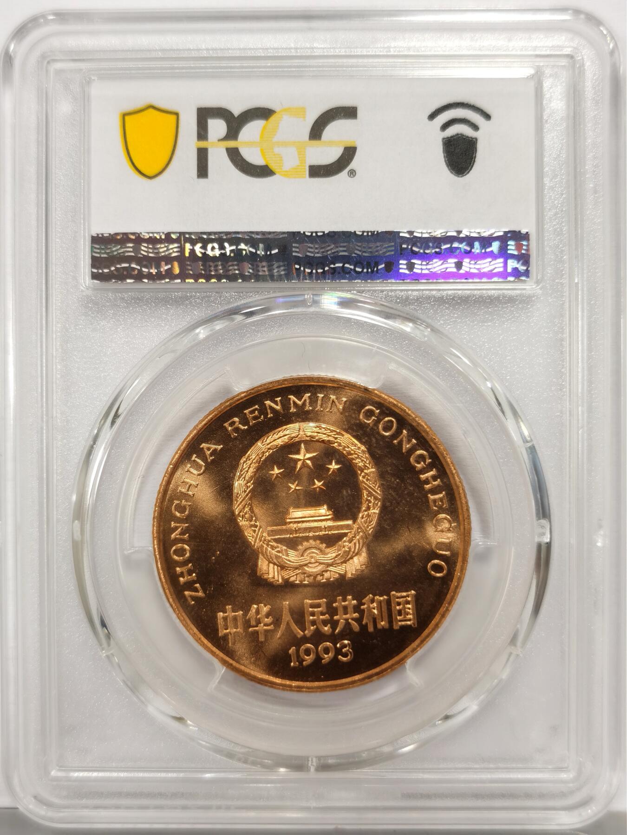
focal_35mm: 54
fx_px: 1304
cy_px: 418
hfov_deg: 27.0
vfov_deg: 35.5
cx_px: 314
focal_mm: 5.56
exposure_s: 1/100
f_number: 16
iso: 125
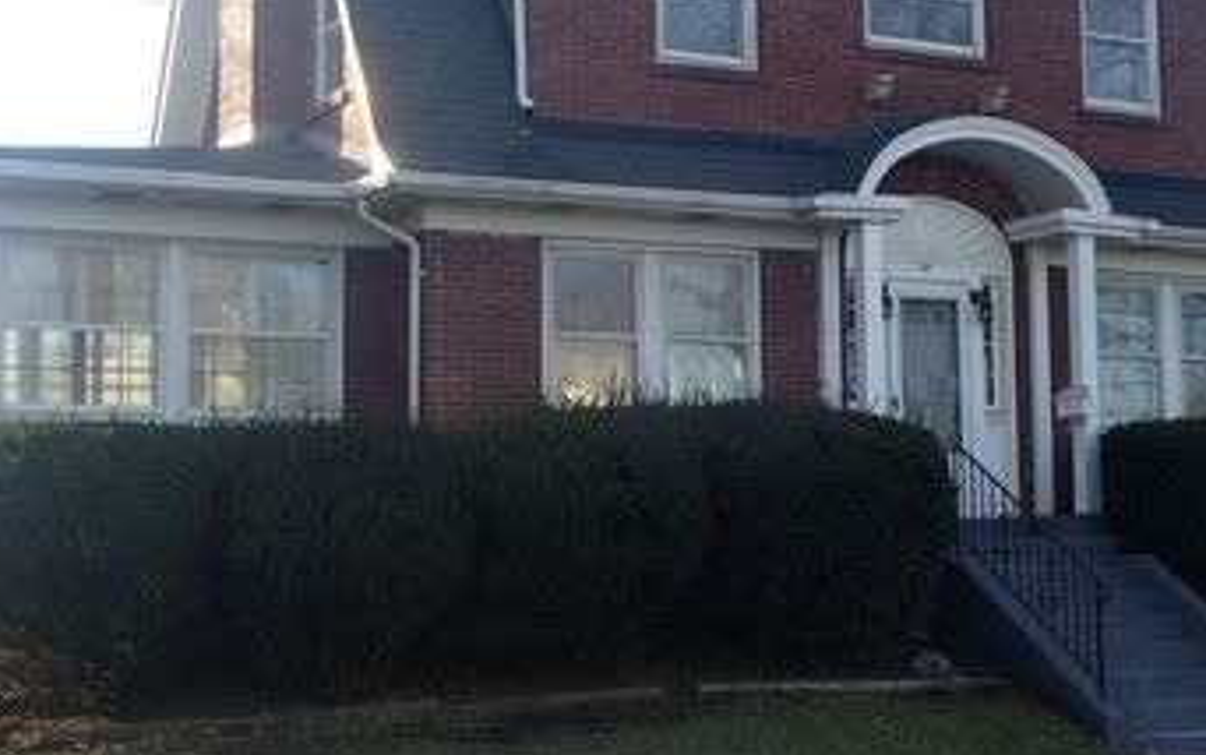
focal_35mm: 62
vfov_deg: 20.9
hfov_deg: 32.9
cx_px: 709
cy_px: 305
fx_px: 2038
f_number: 4
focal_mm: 7.34
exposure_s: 1/200
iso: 100
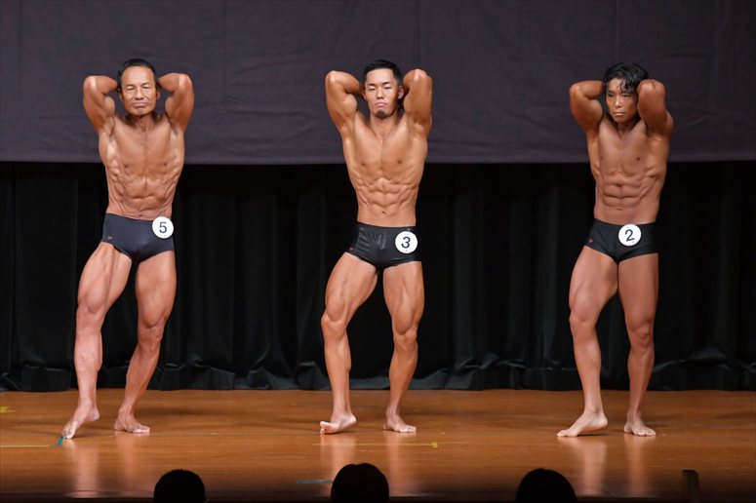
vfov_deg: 5.4
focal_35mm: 255
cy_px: 252
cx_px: 378
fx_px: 5352
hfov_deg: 8.1
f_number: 5.6
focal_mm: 170
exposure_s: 1/400
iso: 5000
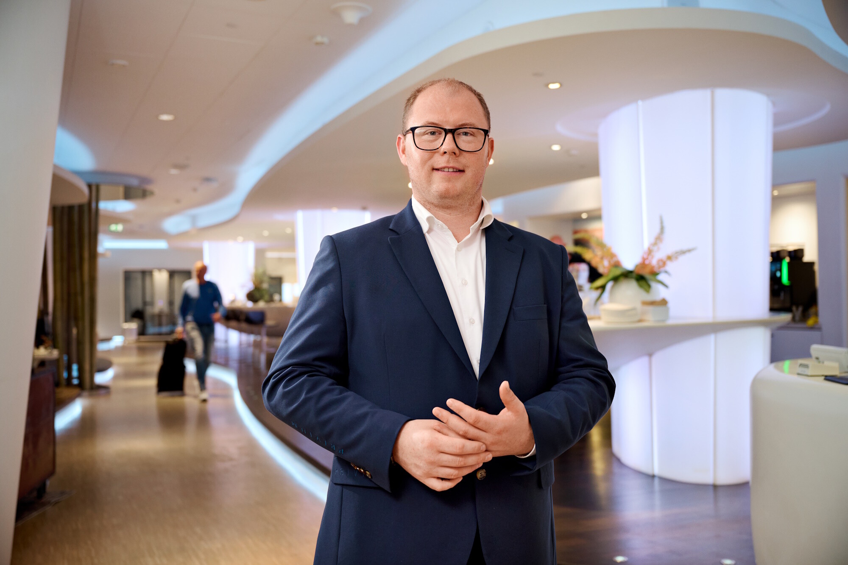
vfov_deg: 37.8
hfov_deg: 54.4
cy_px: 282
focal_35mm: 35
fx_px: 824
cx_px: 424
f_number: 2.8
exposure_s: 1/80
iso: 500
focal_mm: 35
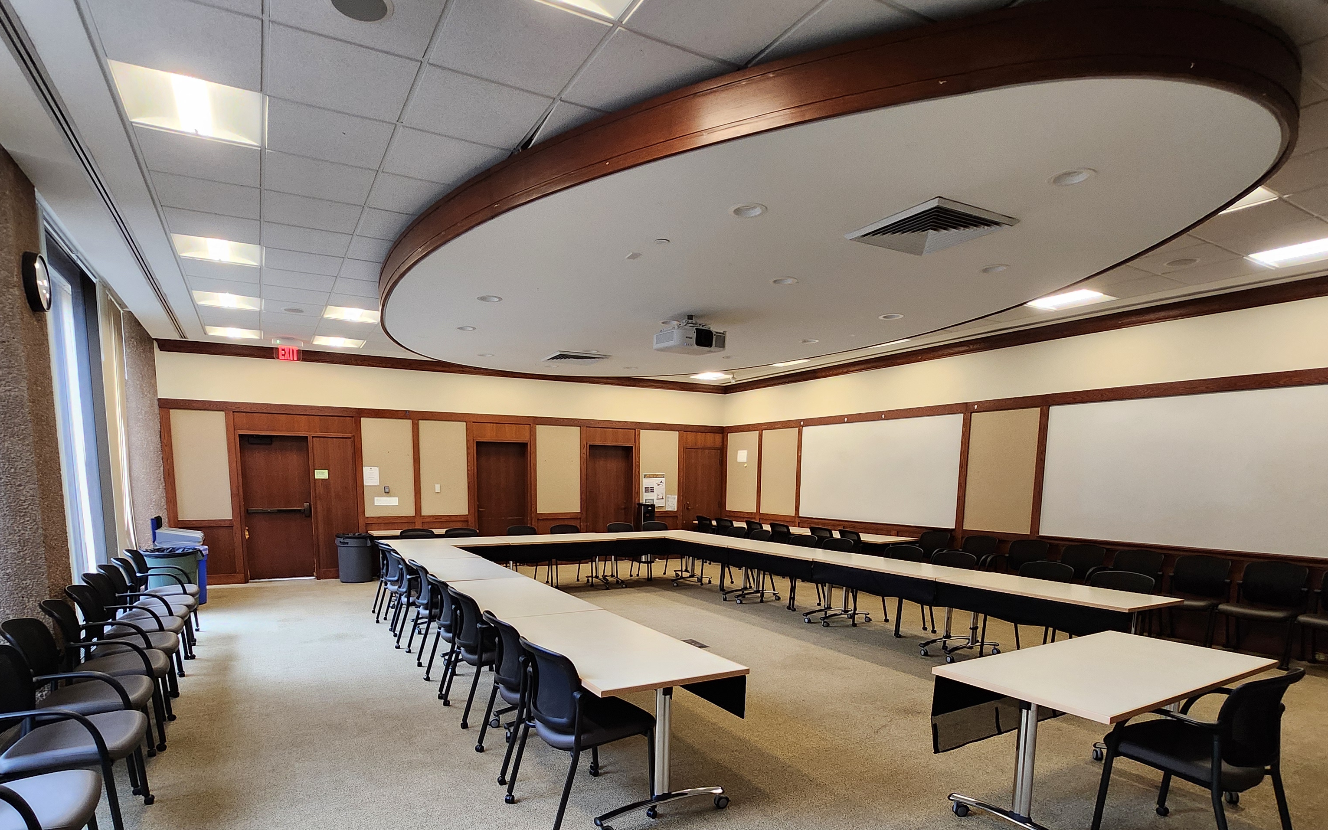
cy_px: 573
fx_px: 651
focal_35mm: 18
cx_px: 640
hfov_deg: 91.1
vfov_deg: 62.9
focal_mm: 1.7
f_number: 2.2
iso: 250
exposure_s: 1/60
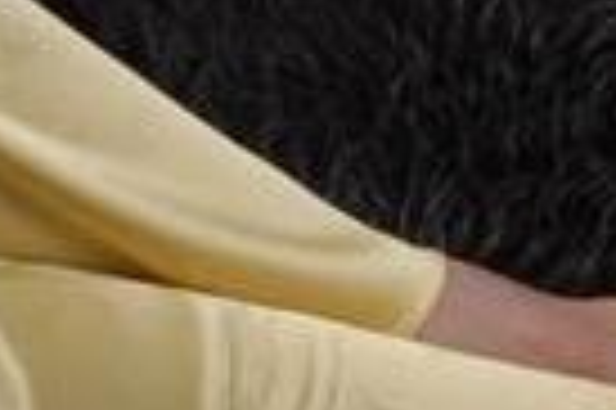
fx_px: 9007
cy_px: -457
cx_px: -976
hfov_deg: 3.8
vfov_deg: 2.6
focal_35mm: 527
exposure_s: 1/125
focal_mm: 50
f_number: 9
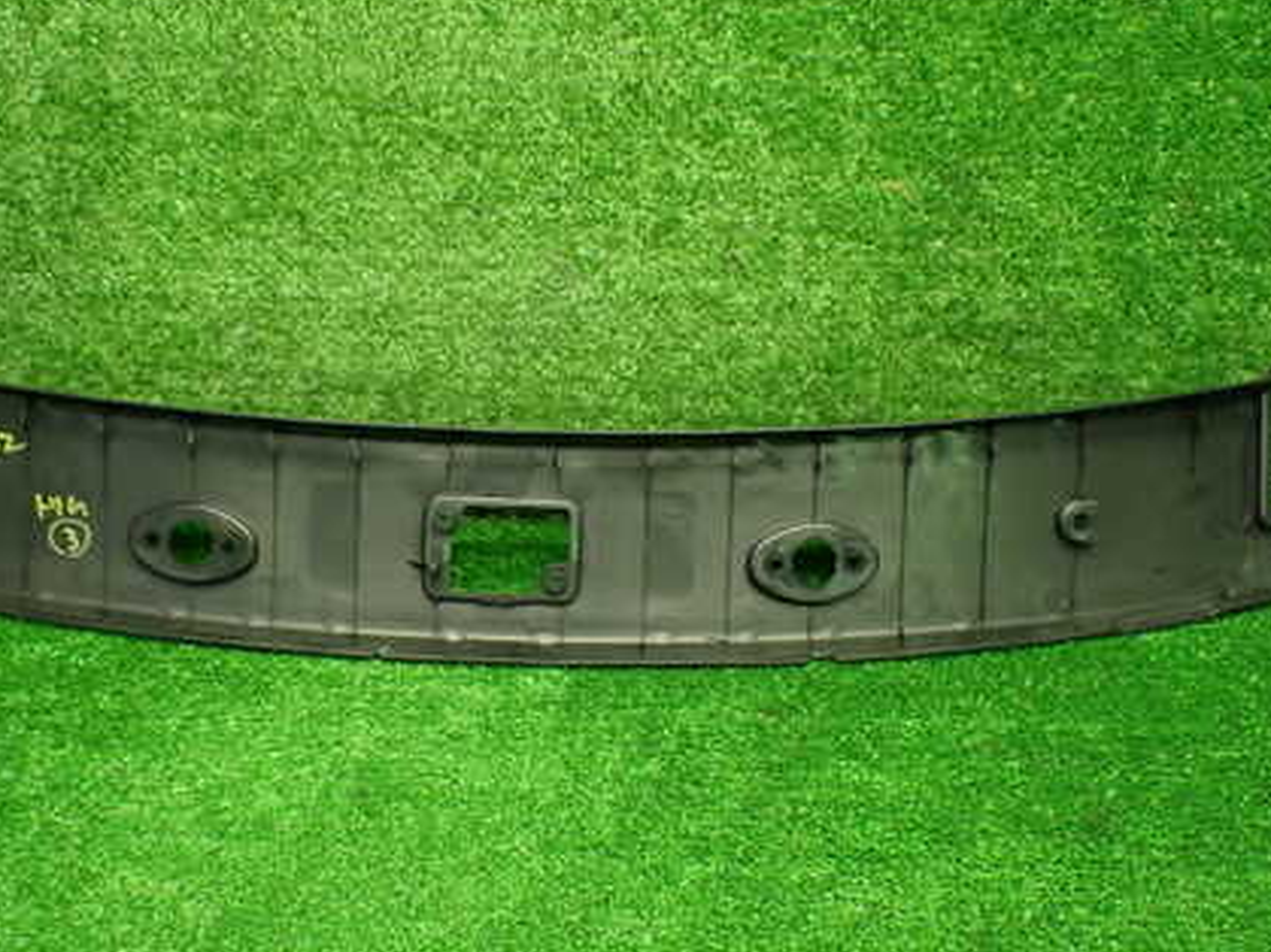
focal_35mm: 43
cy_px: 543
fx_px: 1578
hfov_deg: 43.6
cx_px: 504
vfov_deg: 33.5
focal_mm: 5.4
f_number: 2.3
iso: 800
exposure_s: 1/125
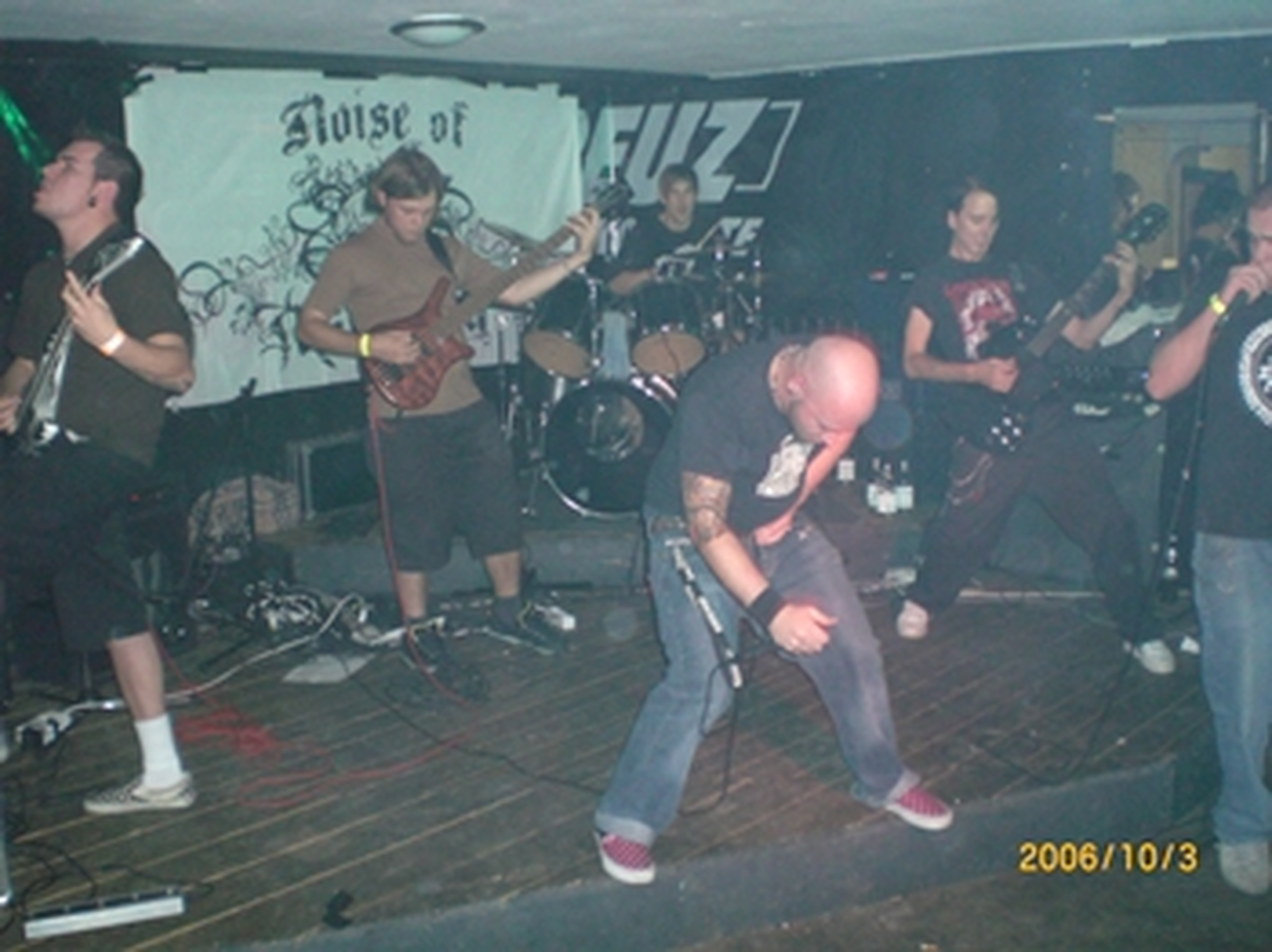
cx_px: 636
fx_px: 1395
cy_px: 476
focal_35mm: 38
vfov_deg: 37.7
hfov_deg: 49.0
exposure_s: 1/60
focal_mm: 6.3
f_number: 3.1
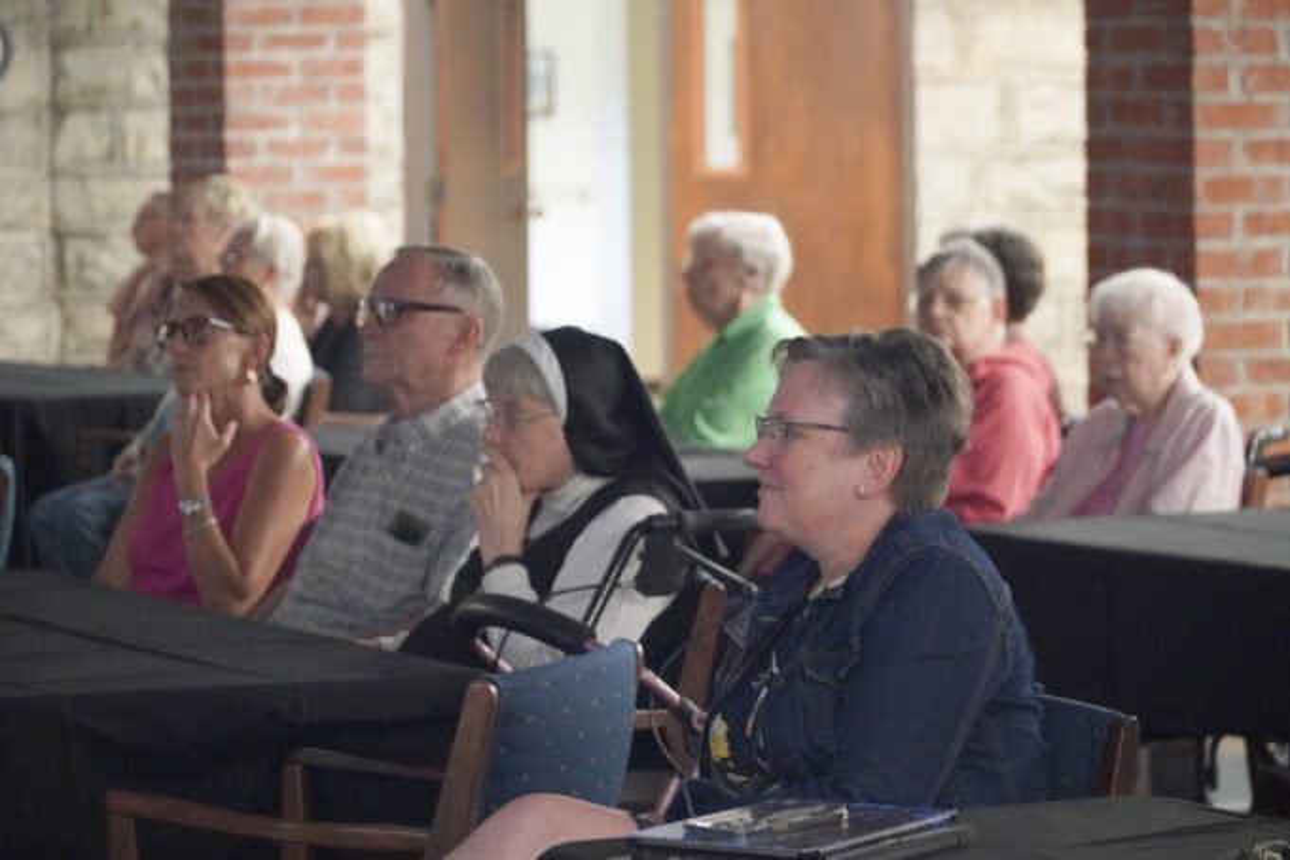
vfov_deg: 10.2
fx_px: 4837
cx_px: 645
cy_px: 430
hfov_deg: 15.2
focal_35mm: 135
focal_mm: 90
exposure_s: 1/125
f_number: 4
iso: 6400
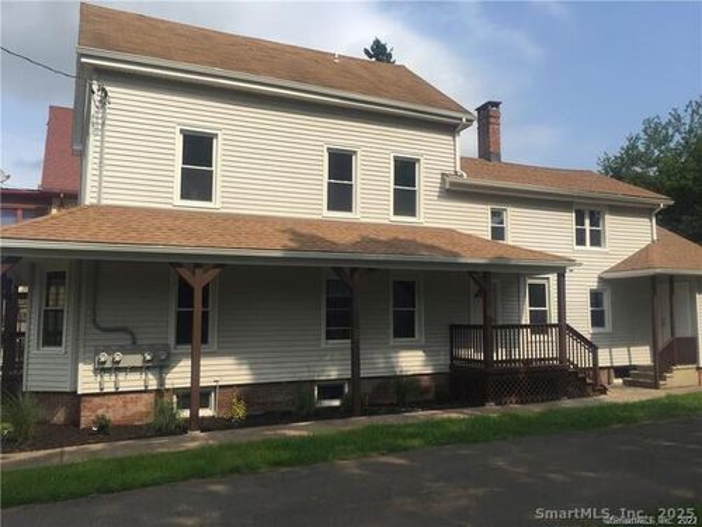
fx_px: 588
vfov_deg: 48.2
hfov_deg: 61.7
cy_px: 264
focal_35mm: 29
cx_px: 351
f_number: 2.2
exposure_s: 1/2639
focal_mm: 4.15
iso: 32
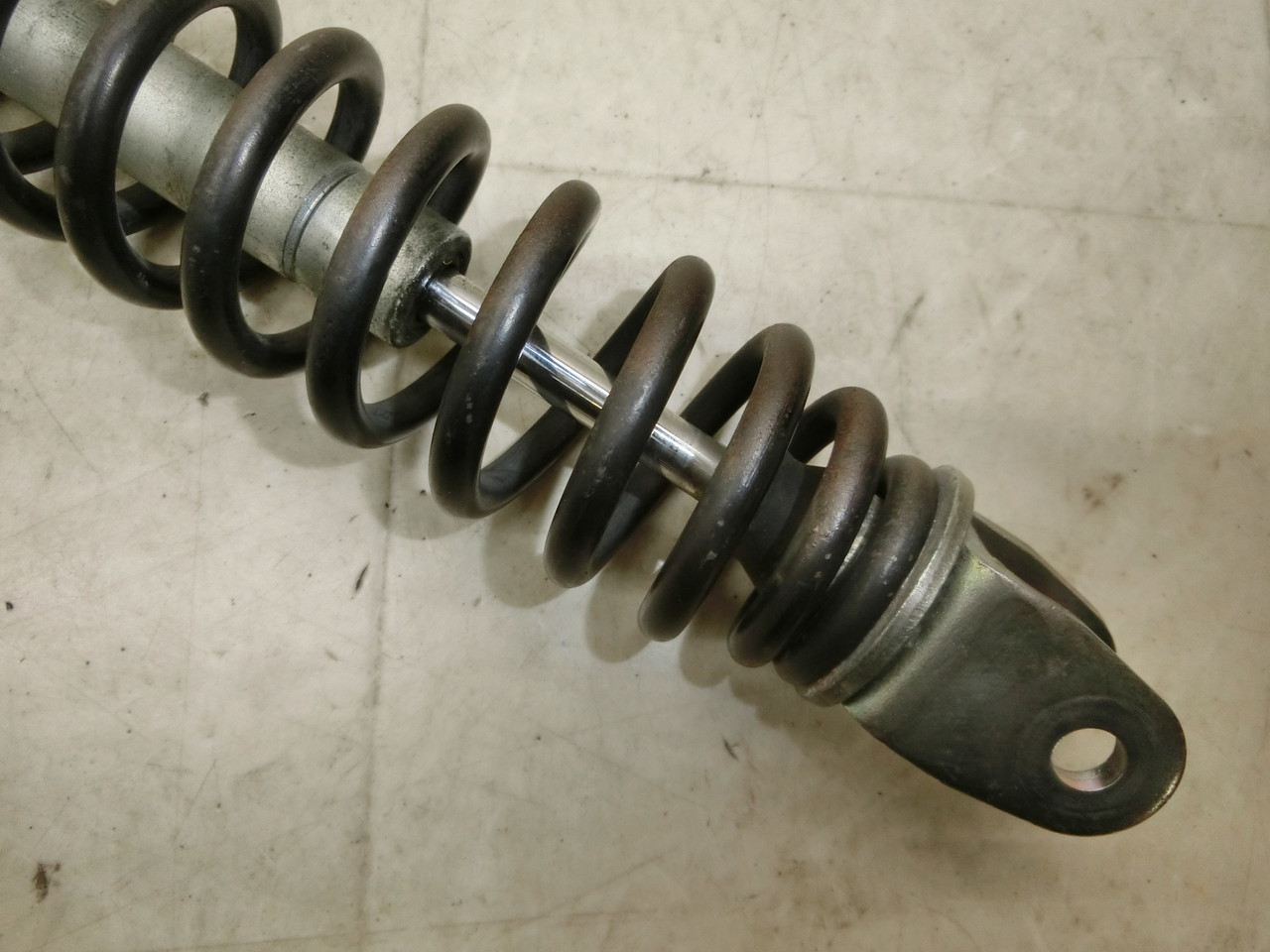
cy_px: 476
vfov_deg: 54.9
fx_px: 917
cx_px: 635
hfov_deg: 69.4
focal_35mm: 25
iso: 200
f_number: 3.5
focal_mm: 4.5
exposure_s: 1/60
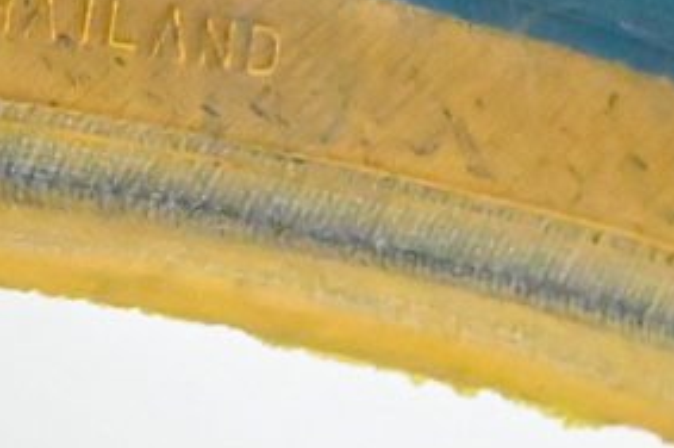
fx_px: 8883
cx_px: -1186
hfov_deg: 4.2
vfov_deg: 2.9
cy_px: -516
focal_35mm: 475
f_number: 14
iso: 20000
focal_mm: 70
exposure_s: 1/500
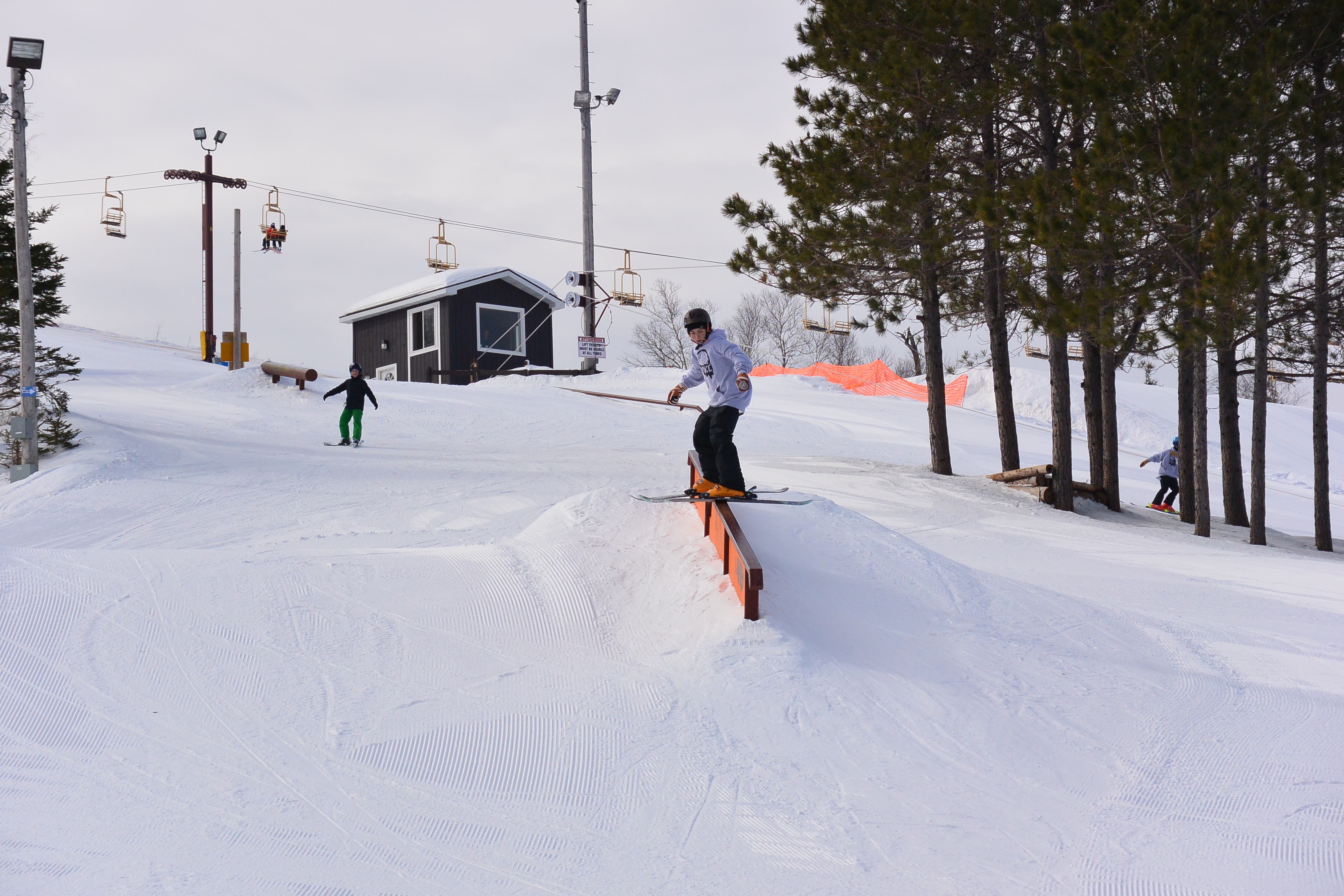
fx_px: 4592
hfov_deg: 16.7
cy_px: 448
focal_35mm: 123
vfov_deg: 11.1
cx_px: 672
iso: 160
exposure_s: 1/1600
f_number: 5
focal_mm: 45.9
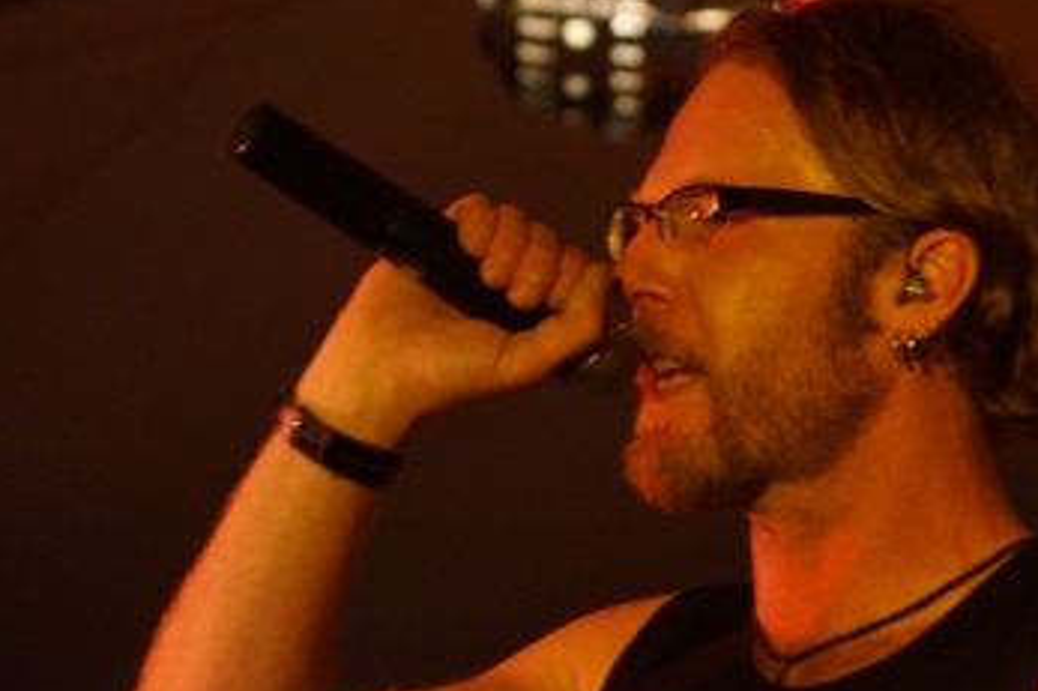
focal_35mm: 349
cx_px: 613
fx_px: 10058
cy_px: 287
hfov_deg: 5.9
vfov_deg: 3.9
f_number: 6.3
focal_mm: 180
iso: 3200
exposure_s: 1/40
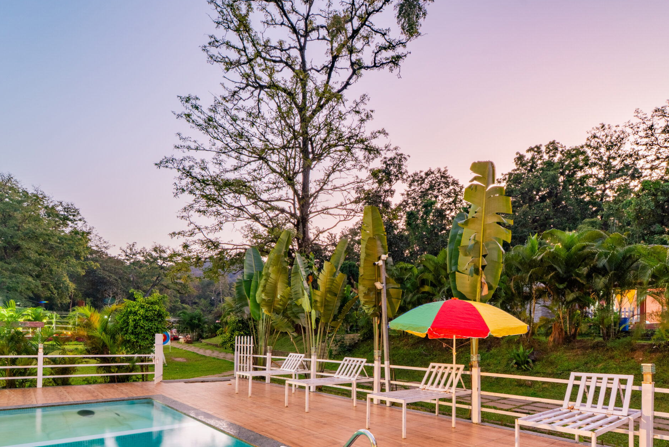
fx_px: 353
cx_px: 361
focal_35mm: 19
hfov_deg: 86.7
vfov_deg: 64.1
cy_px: 265
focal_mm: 14
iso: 320
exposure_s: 1
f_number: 13
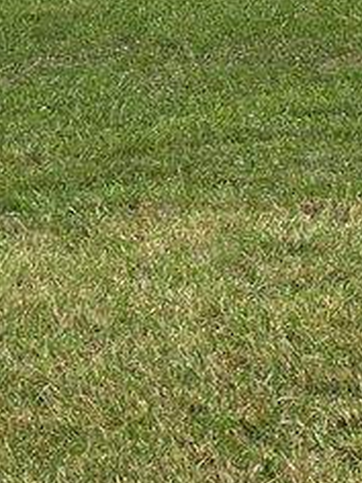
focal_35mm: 260
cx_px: 716
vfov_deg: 7.3
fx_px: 3625
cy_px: -479
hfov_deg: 5.6
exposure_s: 1/3257
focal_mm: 6.86
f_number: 1.78
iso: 80
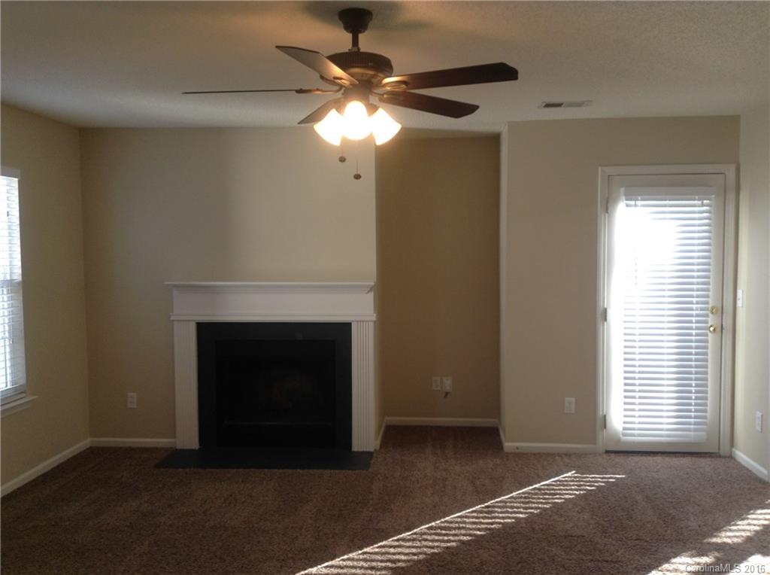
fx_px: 733
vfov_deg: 42.8
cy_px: 288
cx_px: 385
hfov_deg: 55.4
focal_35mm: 33
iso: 32
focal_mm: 3.3
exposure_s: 1/30
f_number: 2.4
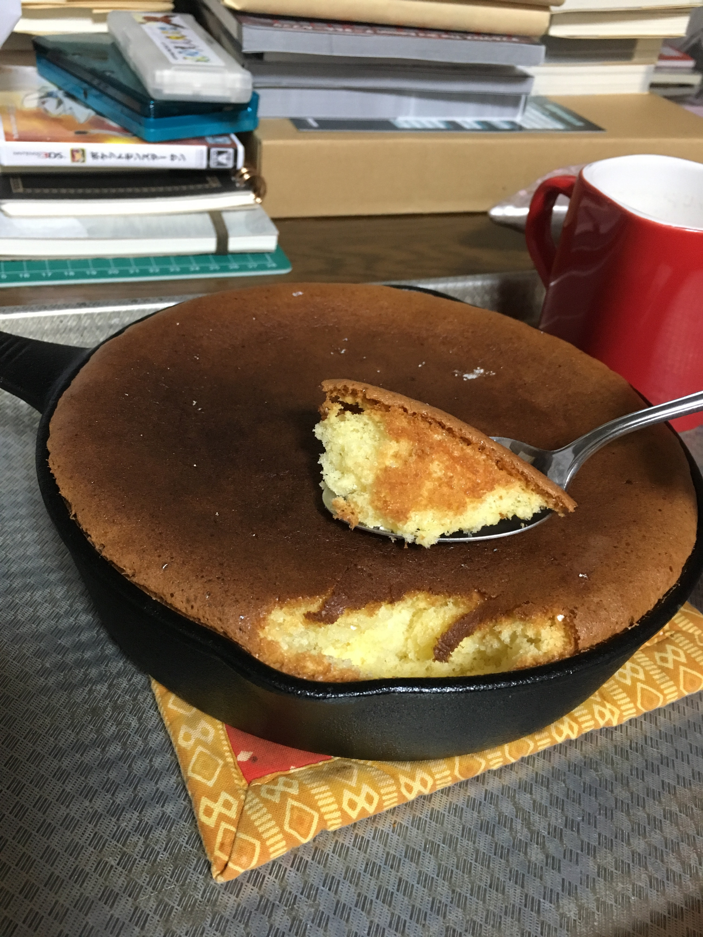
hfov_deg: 48.2
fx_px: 785
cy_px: 468
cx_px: 352
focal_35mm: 29
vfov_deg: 61.7
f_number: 2.2
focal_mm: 4.15
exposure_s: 1/17
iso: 200
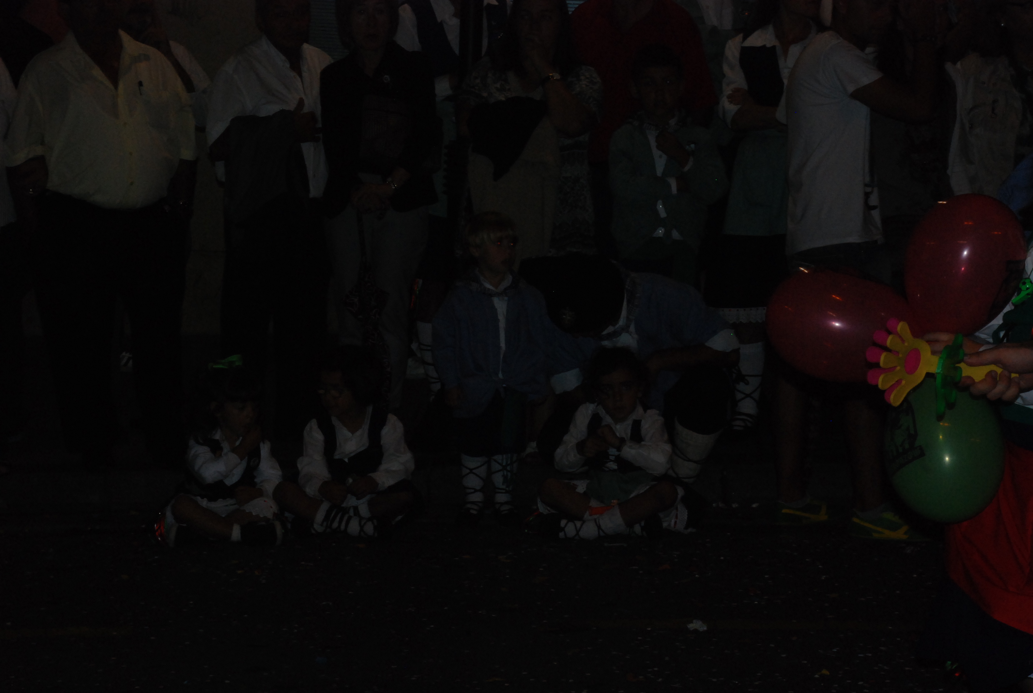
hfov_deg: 21.9
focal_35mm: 93
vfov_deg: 14.8
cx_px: 516
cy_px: 346
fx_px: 2674
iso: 800
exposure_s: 1/50
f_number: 16
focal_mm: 62
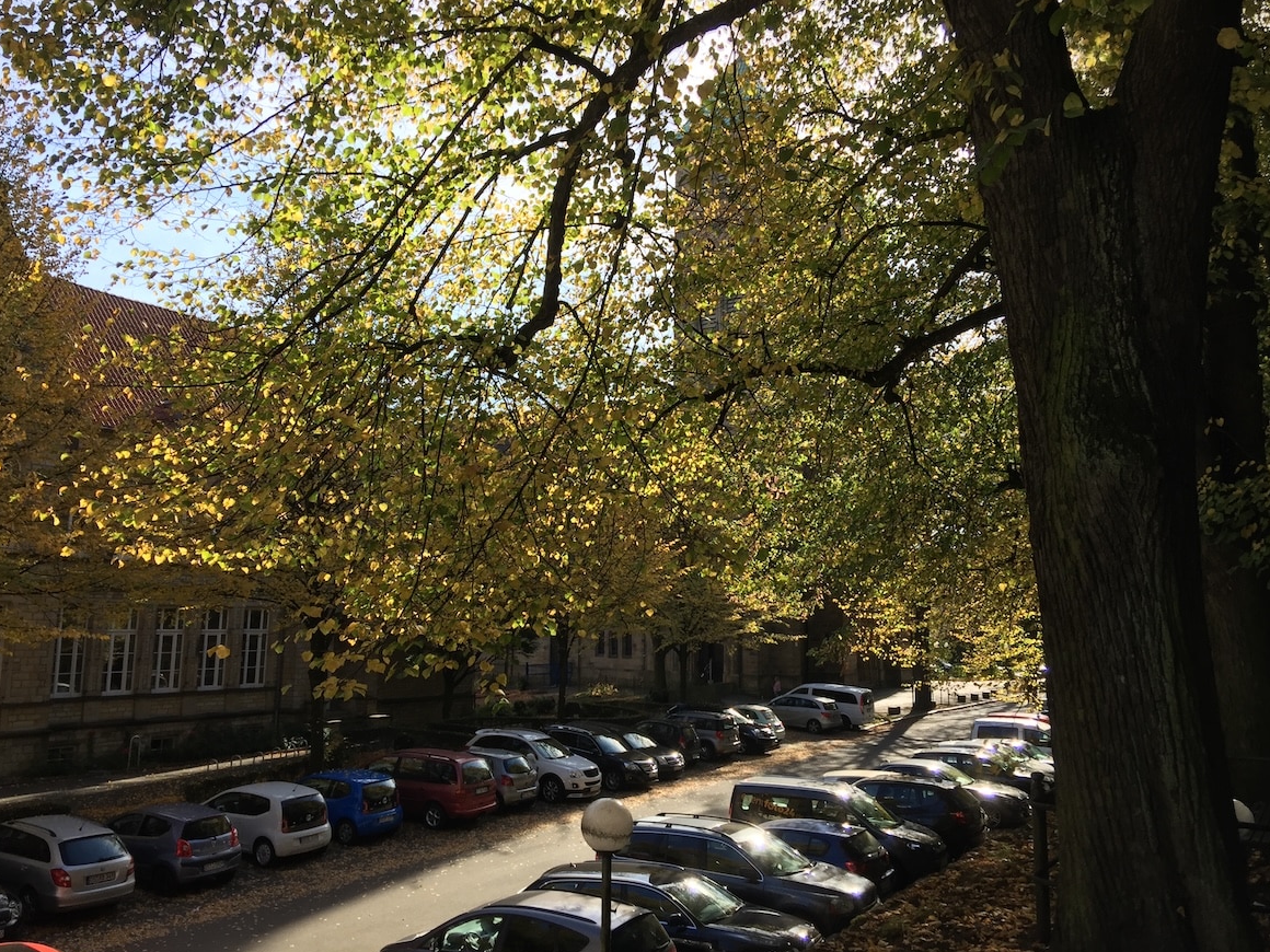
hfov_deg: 60.0
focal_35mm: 30
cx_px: 633
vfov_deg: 46.8
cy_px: 471
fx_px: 1101
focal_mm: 4.15
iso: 32
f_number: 2.2
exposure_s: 1/628
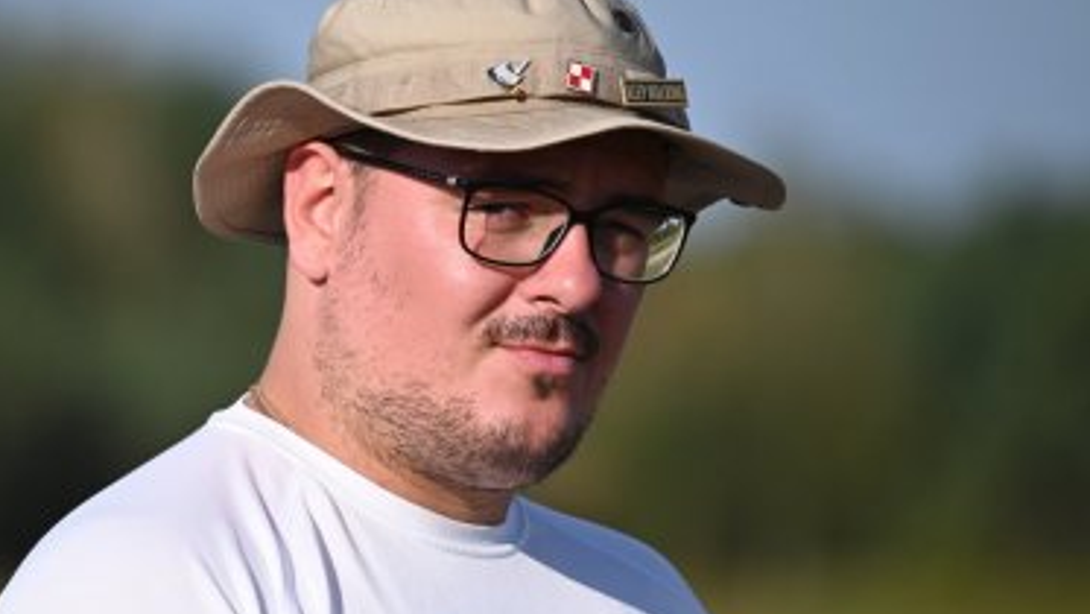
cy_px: 383
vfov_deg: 2.2
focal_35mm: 558
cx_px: 367
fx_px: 16131
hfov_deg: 3.9
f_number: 7.1
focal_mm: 400
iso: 640
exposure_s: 1/3200
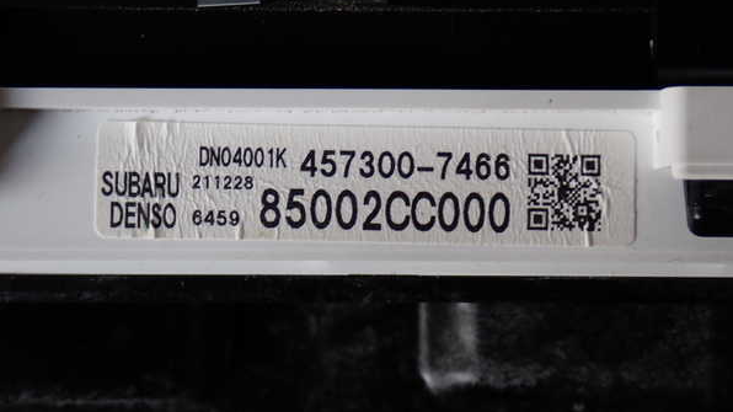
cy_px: 173
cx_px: 368
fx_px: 1321
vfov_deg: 17.7
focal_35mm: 68
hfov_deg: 31.0
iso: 200
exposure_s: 1/80
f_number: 3.6
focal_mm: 11.09
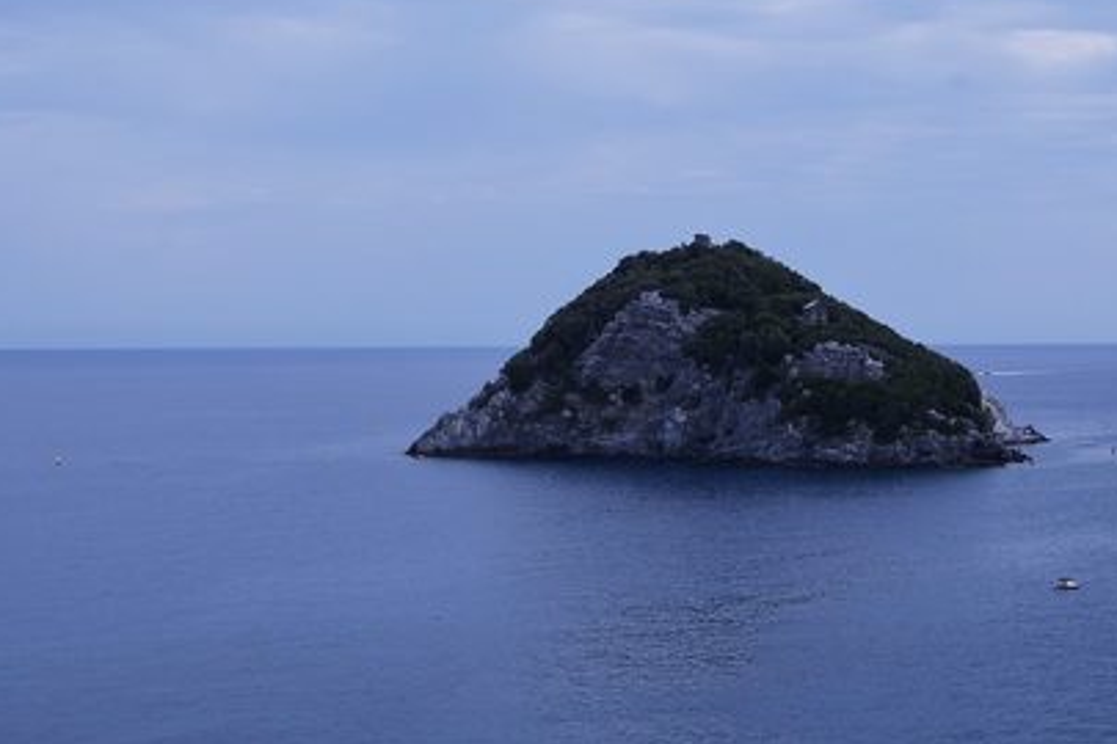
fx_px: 2412
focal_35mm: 78
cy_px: 336
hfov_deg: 26.0
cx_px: 681
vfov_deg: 17.5
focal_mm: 35
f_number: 11
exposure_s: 1/500
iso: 400
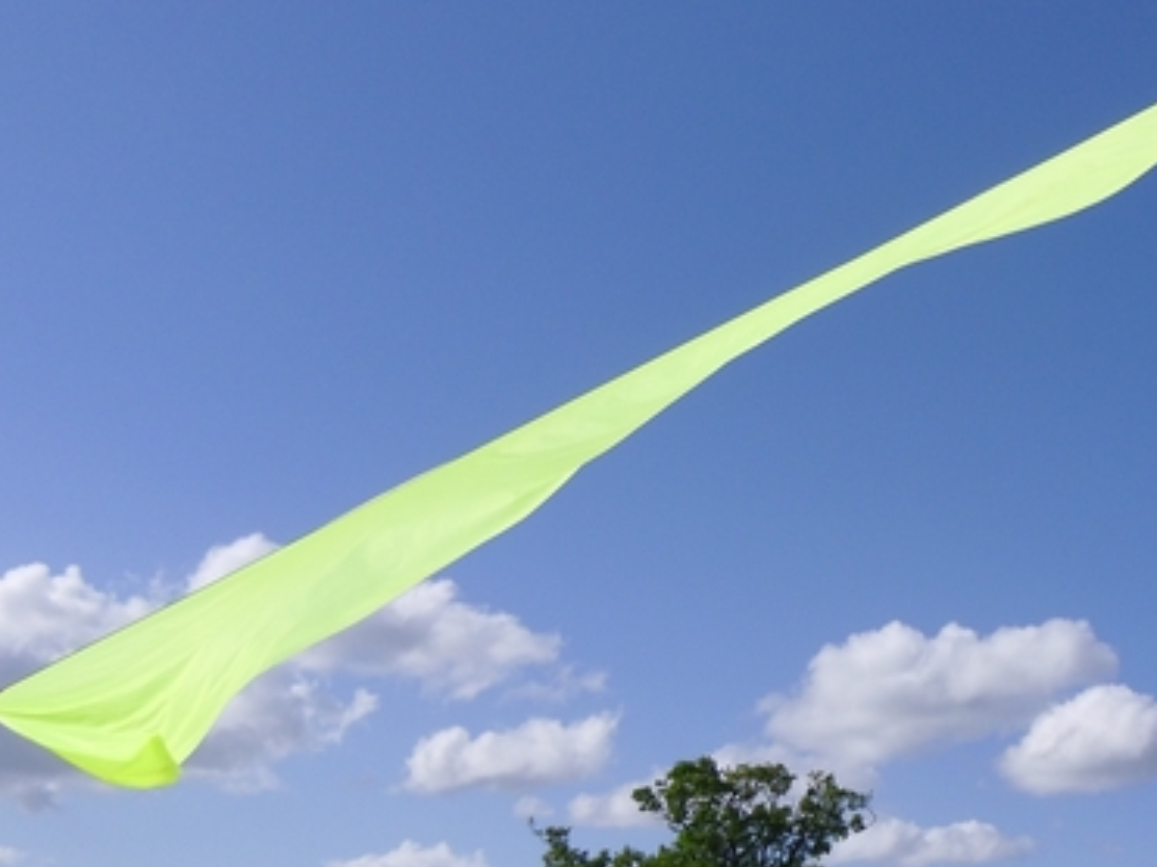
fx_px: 1971
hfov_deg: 32.1
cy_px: 593
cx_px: 875
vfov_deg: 24.7
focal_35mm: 59
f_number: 9.5
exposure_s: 1/206
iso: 80
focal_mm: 5.6
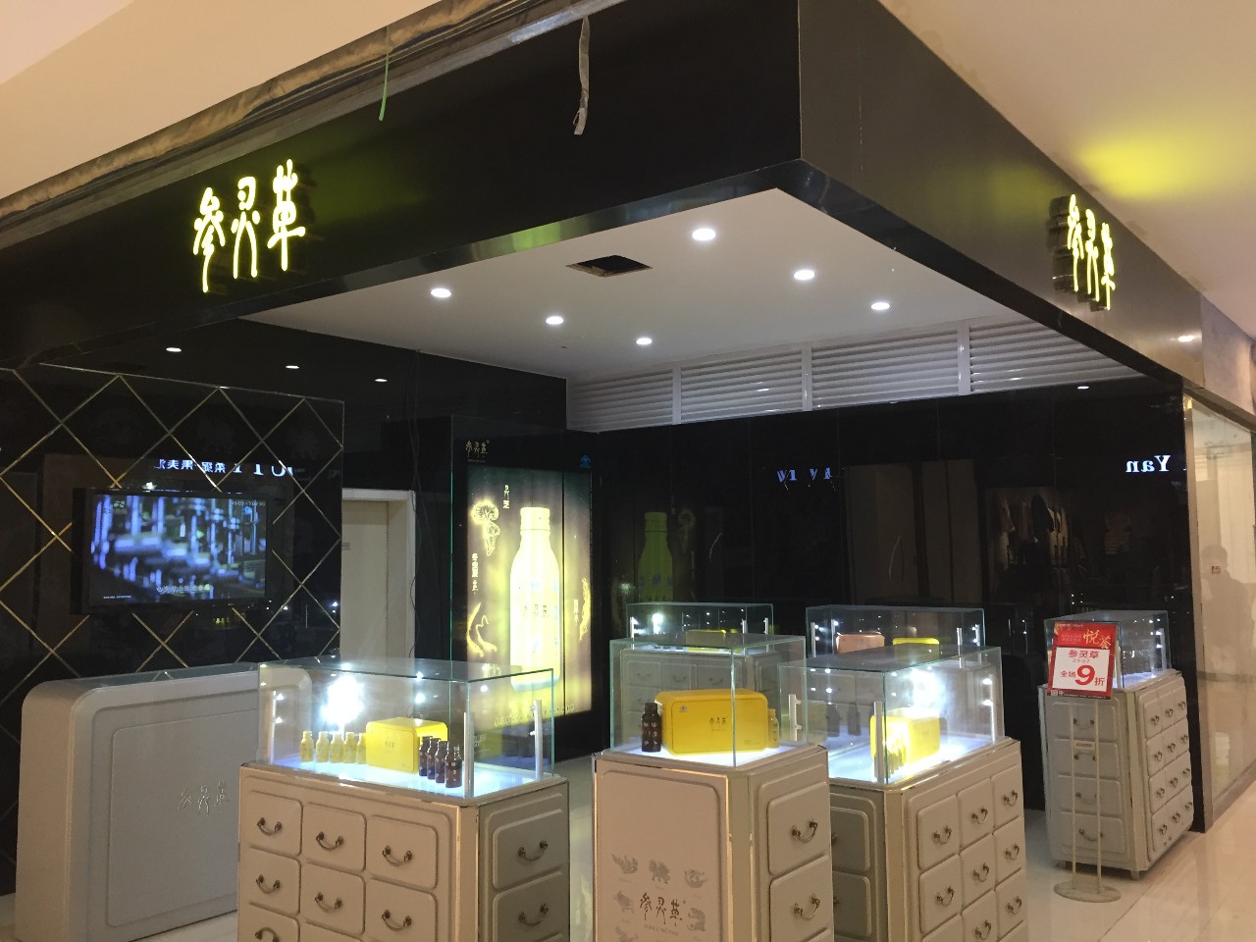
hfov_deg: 61.7
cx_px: 628
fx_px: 1052
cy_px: 471
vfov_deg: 48.2
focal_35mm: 29
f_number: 2.2
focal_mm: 4.15
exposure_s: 1/33
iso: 80
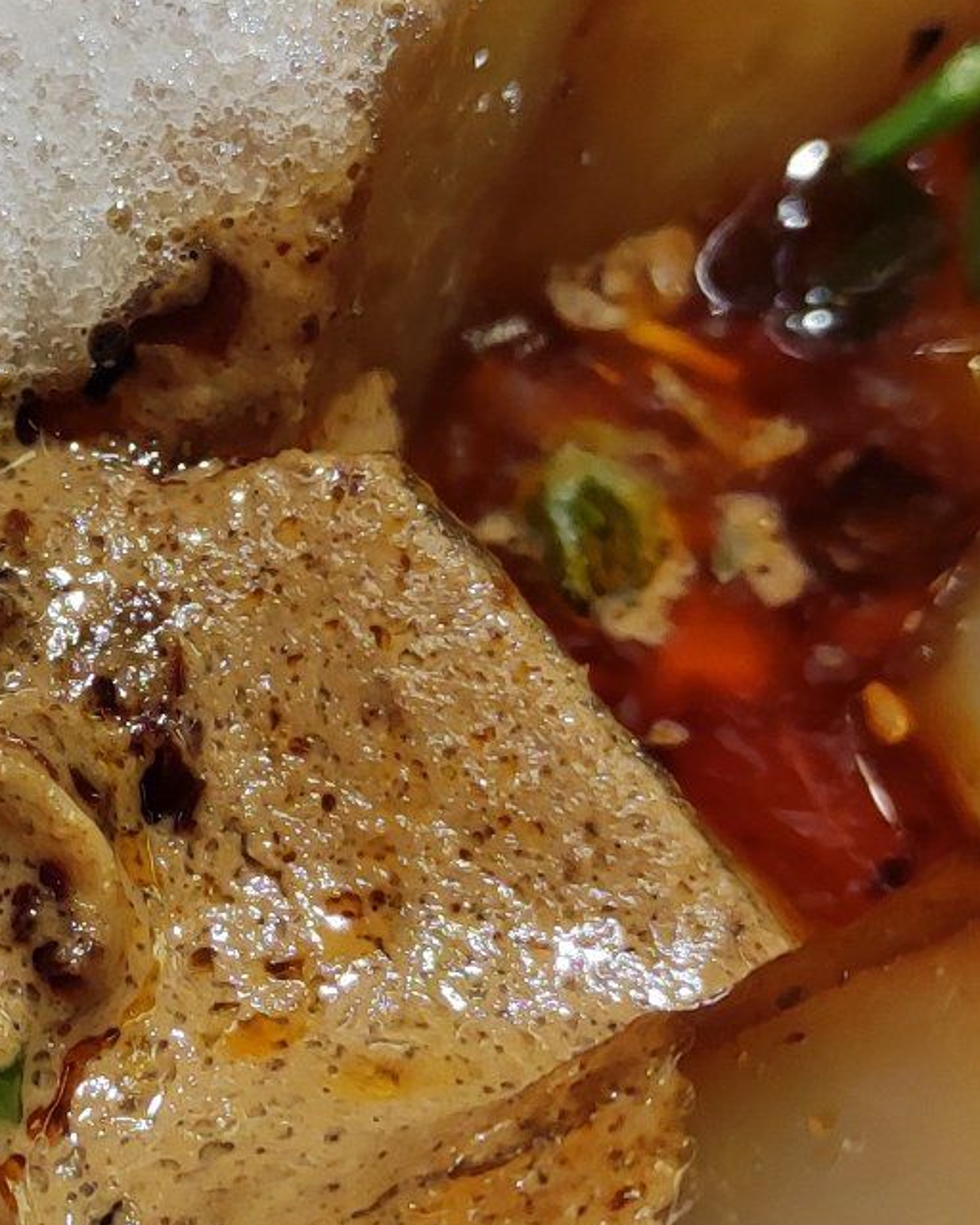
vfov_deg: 18.5
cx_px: 10
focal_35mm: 104
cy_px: 657
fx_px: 3771
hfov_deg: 14.6
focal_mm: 5.43
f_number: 1.89
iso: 199
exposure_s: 1/100
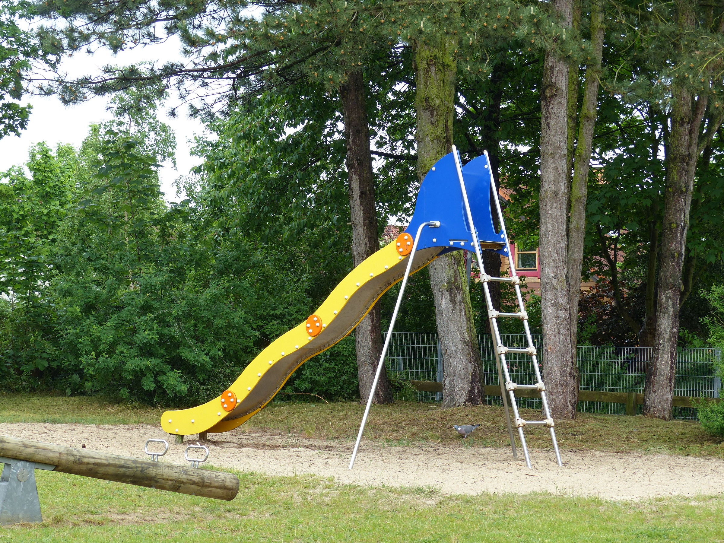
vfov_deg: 14.2
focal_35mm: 104
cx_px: 362
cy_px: 272
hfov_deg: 18.9
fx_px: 2175
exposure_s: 1/125
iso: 100
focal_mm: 18.7
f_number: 3.5
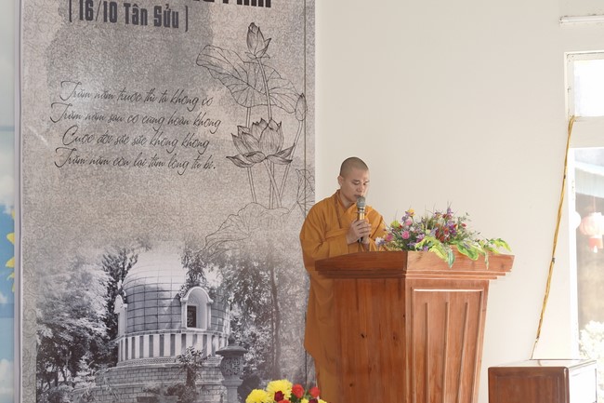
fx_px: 1761
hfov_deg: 19.5
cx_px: 302
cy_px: 202
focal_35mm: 105
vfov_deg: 13.0
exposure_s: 1/125
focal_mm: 70
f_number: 4
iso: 1000
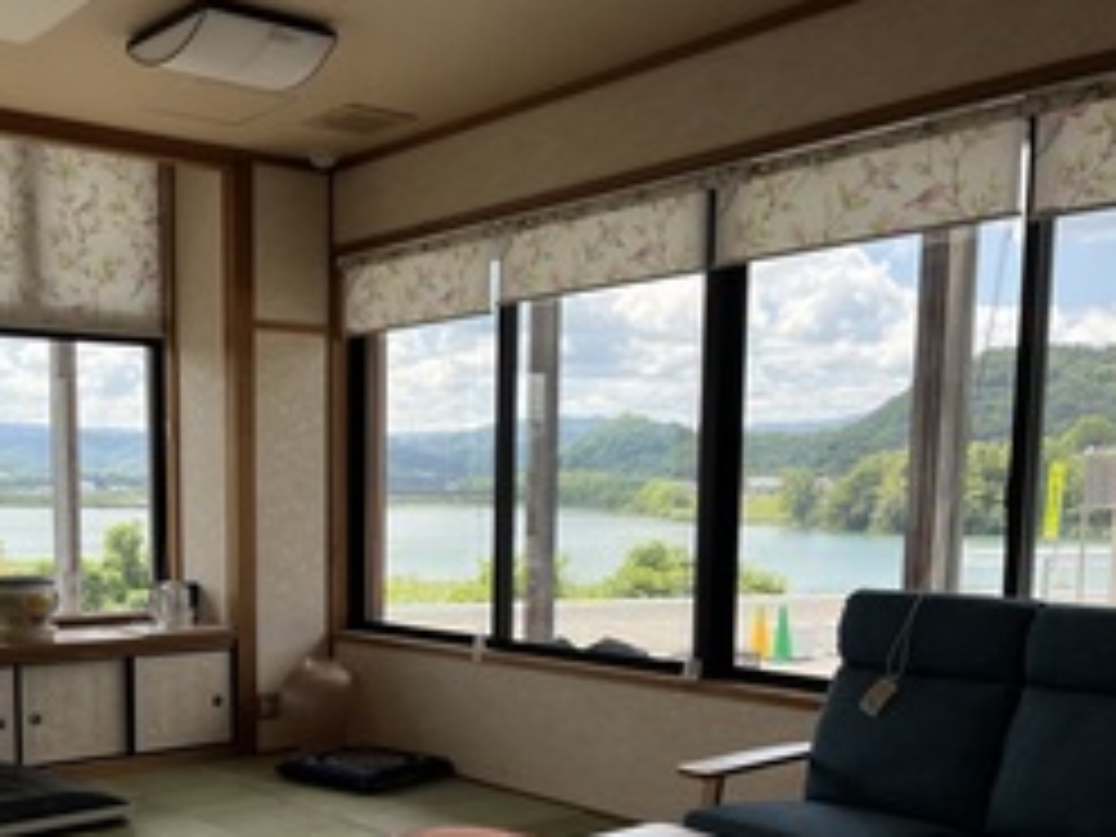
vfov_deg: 33.6
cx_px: 310
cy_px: 639
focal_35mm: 42
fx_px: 1354
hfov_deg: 43.7
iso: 50
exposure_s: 1/913
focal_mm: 5.1
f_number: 1.6
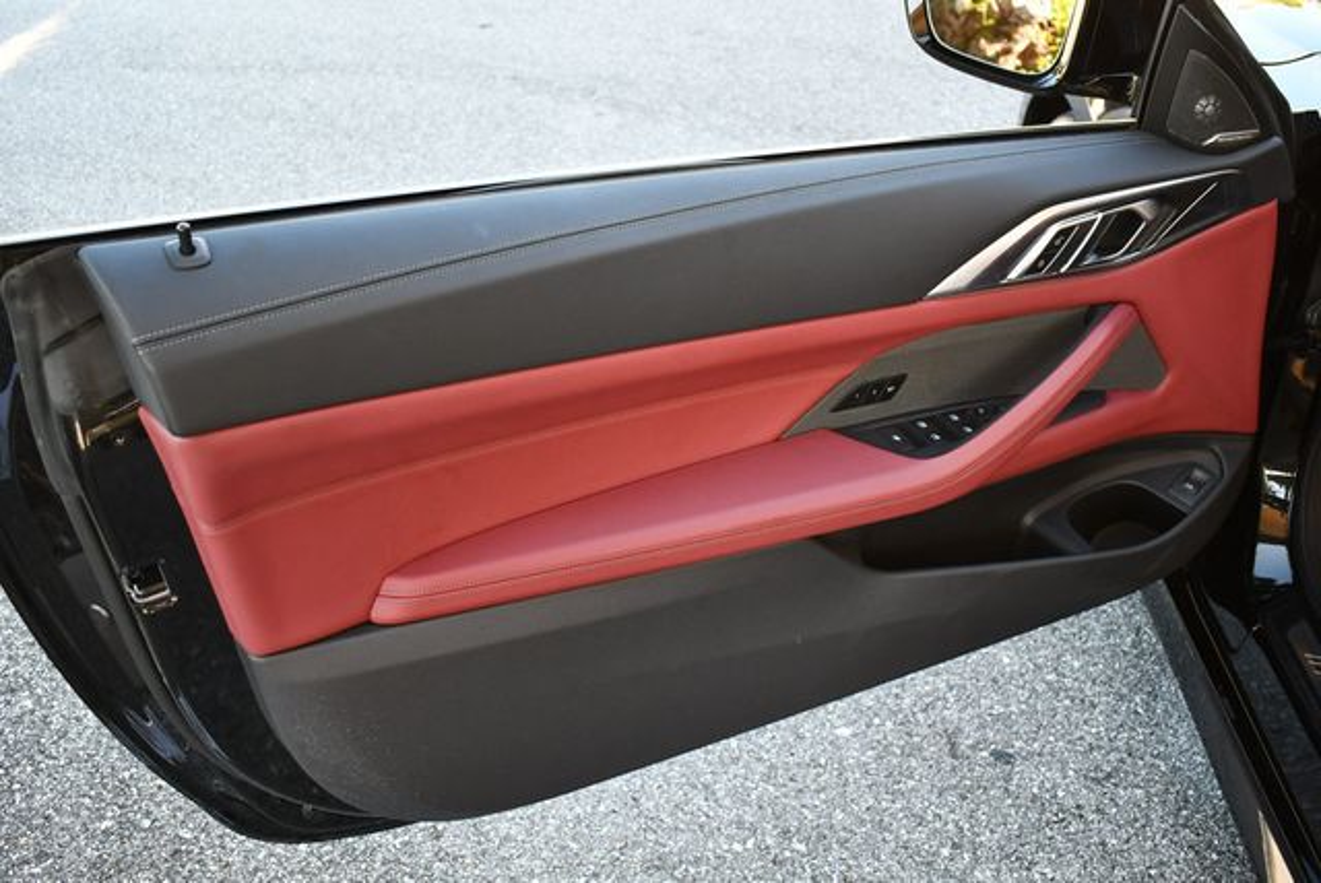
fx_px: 1322
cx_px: 660
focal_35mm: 36
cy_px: 442
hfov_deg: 53.1
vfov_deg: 36.9
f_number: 3.5
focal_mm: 18
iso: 450
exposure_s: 1/250
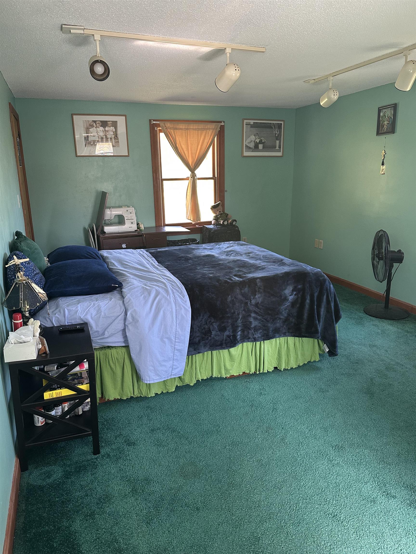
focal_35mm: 24
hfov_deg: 56.8
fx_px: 385
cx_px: 208
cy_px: 277
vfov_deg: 71.6
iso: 250
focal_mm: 6.86
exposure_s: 1/63
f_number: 1.78
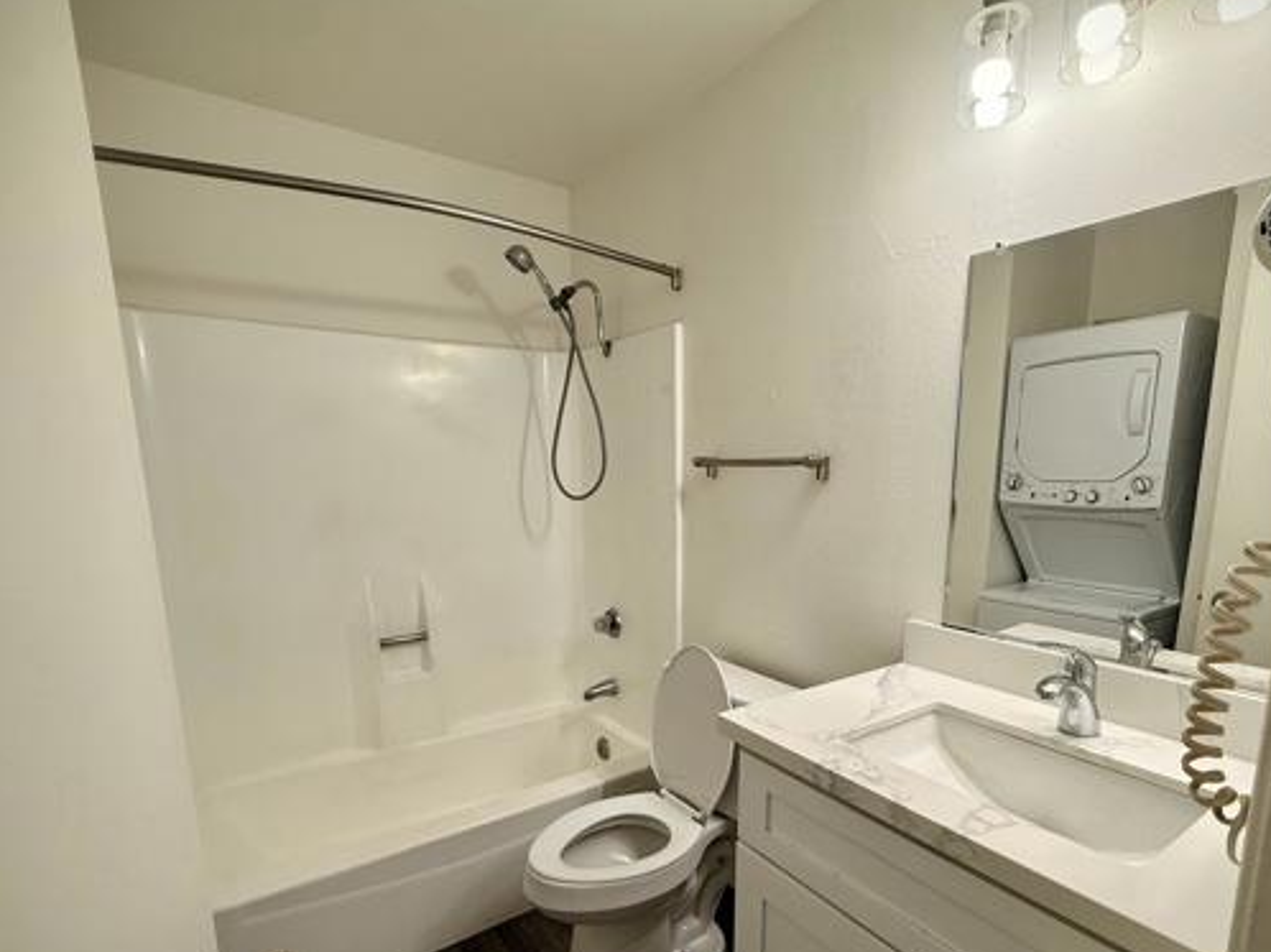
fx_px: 661
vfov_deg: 70.6
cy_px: 582
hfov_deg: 87.6
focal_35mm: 18
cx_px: 687
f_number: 2.2
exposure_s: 1/120
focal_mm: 2.22
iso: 100
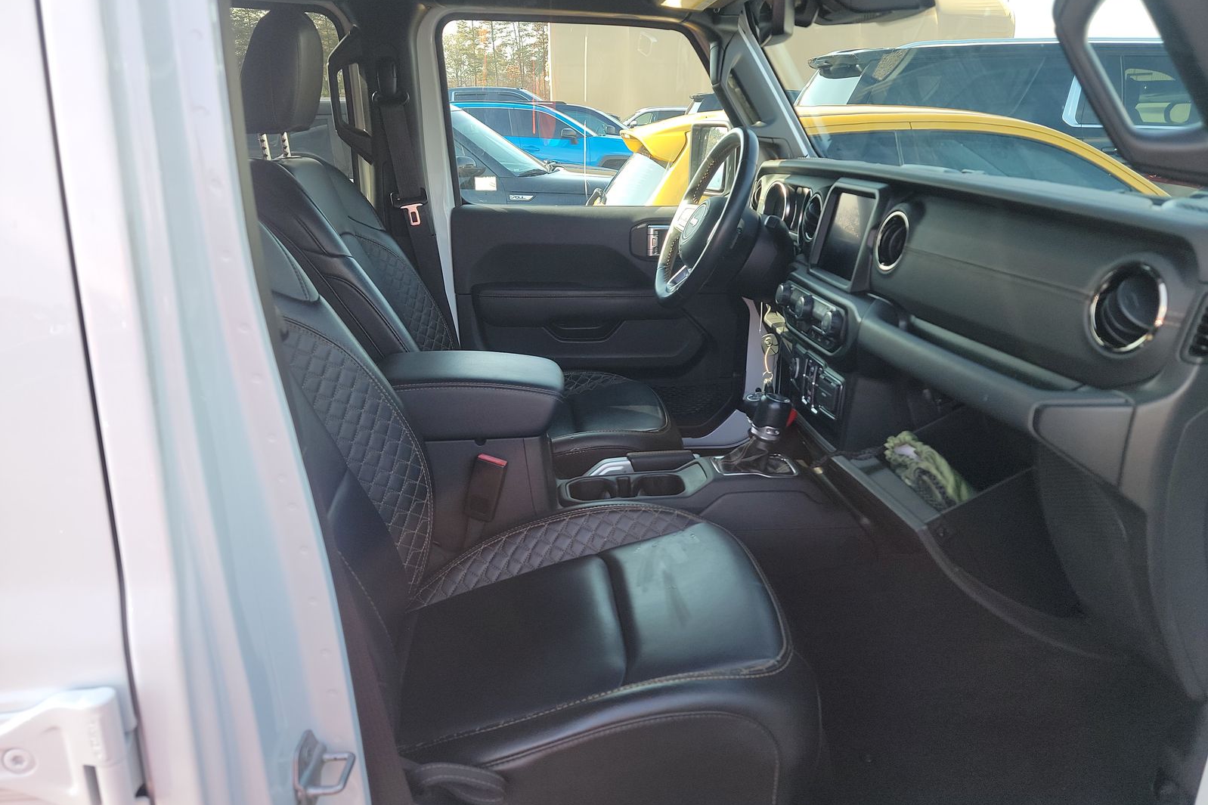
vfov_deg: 51.3
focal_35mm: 25
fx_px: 839
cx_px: 604
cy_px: 396
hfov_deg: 71.5
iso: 60
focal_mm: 6.7
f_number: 1.8
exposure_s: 1/119
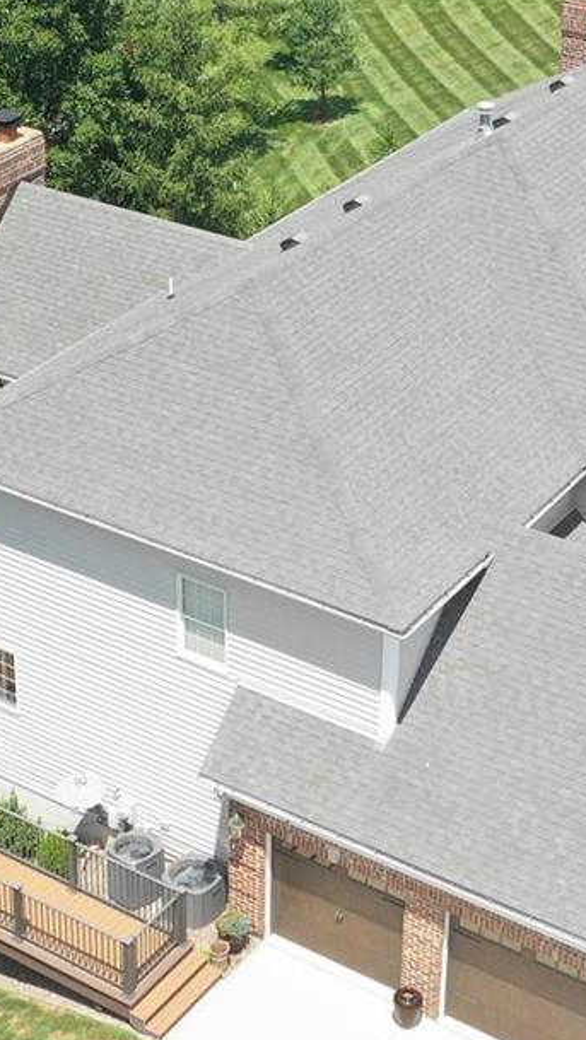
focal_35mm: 77
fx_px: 2125
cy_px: 384
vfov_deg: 27.4
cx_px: 142
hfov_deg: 15.6
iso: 100
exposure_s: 1/320
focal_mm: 10.26
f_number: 5
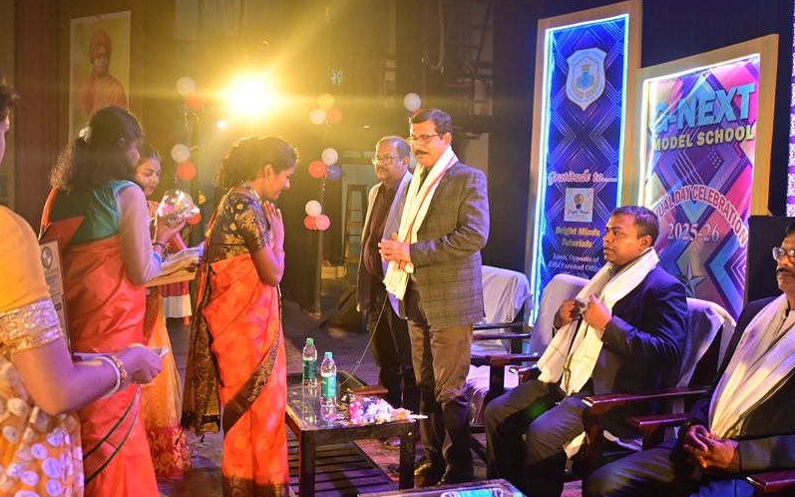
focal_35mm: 47
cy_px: 254
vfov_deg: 27.5
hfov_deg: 42.8
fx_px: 1013
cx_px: 397
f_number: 4.8
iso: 800
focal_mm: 30.5
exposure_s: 1/200
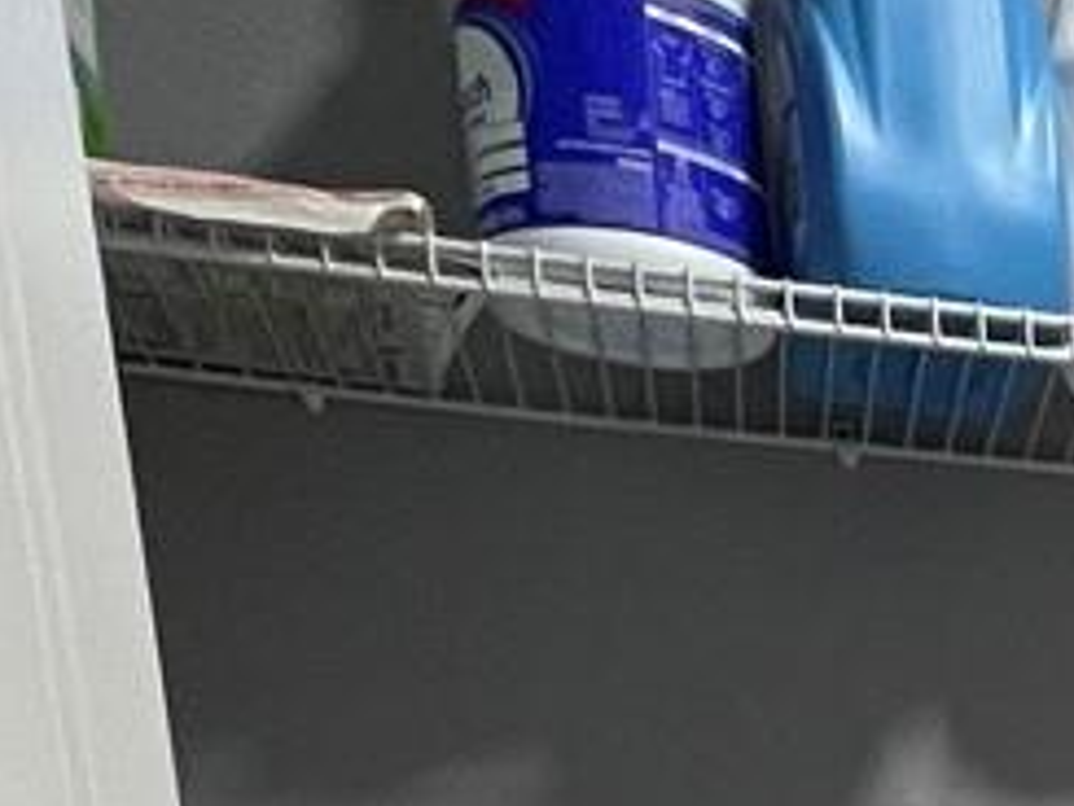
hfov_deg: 18.5
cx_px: 1885
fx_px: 2639
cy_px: 2155
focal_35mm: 85
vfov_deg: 12.2
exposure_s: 1/30
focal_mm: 1.54
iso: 160
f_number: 2.4
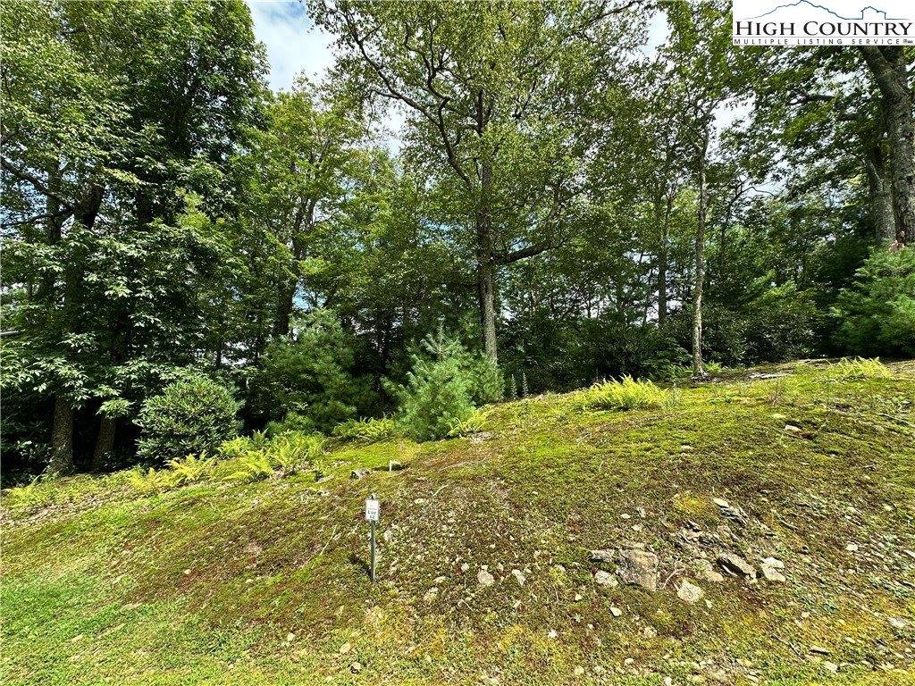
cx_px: 458
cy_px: 343
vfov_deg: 85.7
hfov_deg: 102.1
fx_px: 370
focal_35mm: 14
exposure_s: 1/678
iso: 40
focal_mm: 2.22
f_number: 2.2
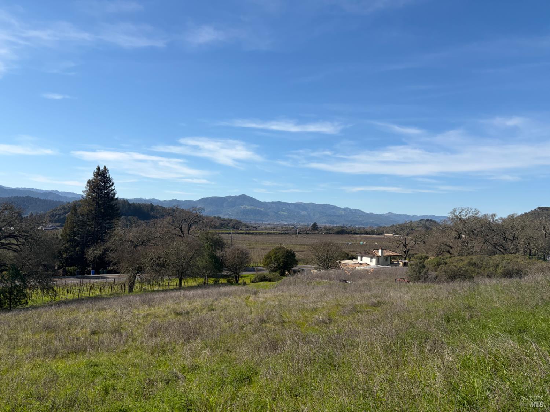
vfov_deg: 53.1
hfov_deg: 67.3
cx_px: 275
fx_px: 413
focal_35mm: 26
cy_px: 206
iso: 64
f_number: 1.6
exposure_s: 1/5814
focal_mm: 5.96
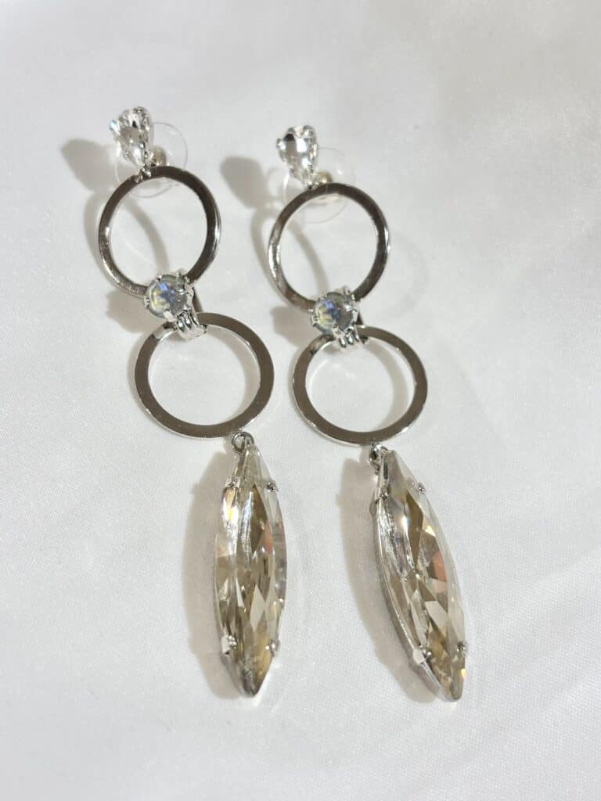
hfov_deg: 28.0
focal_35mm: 52
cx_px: 300
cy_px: 400
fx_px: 1204
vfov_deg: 36.8
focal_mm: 5.96
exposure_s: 1/150
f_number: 1.6
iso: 32
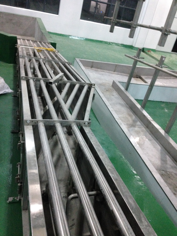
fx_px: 225
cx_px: 88
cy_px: 118
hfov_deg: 42.9
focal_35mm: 33
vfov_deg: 55.4
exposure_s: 1/17
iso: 400
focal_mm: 4.12
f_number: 2.4
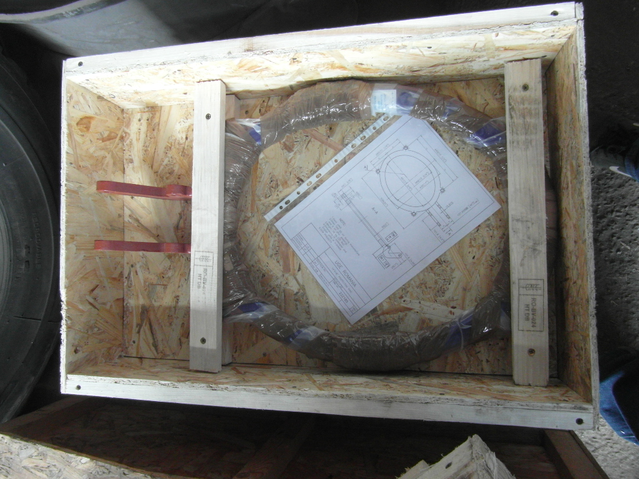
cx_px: 320
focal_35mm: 24
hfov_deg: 71.6
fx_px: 443
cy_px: 240
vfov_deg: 56.8
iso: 240
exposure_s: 1/30
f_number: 3.2
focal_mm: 4
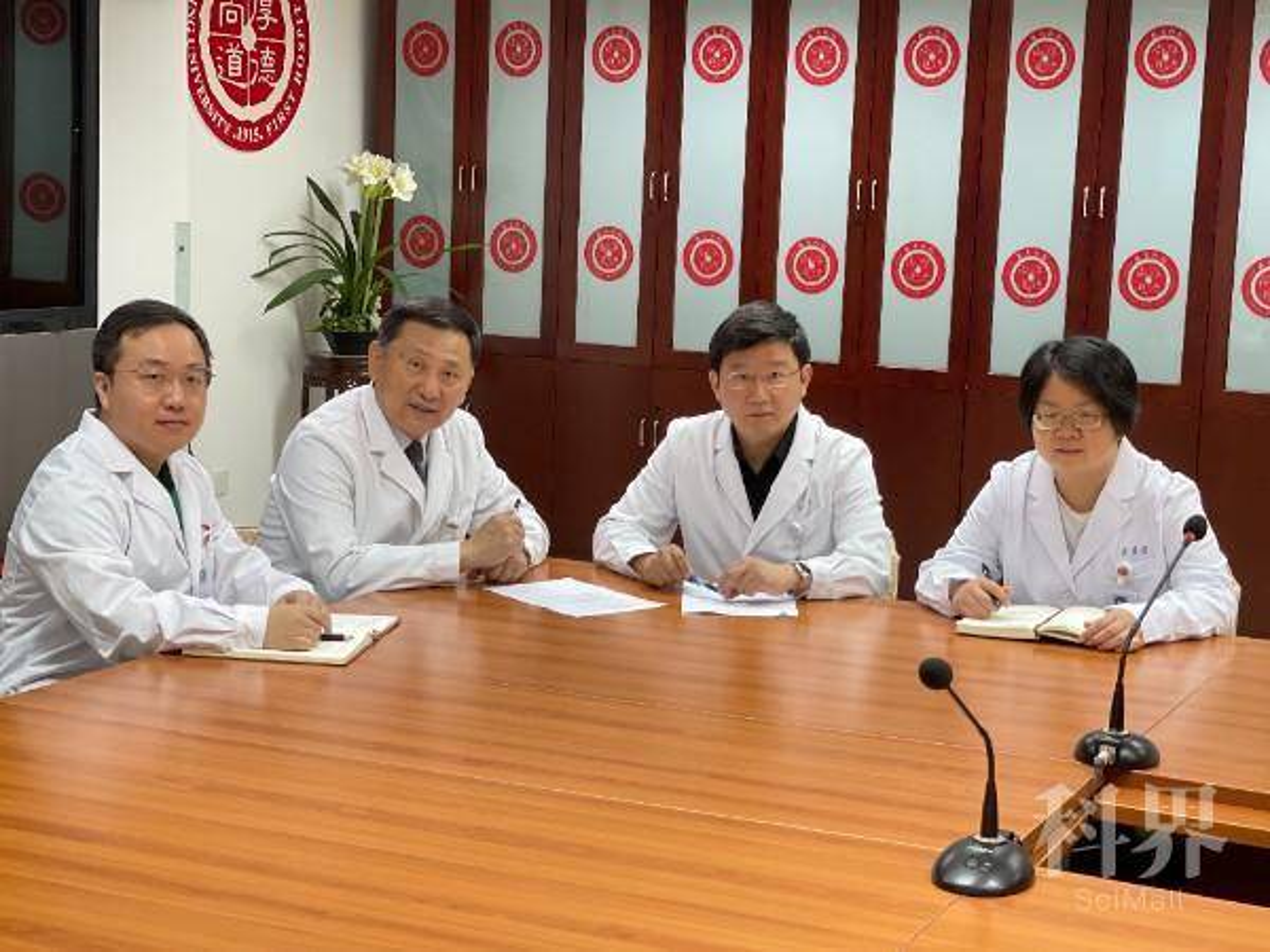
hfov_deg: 30.3
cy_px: 476
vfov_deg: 22.9
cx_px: 635
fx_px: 2348
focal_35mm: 64
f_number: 2.2
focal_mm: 7.5
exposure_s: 1/33
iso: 250
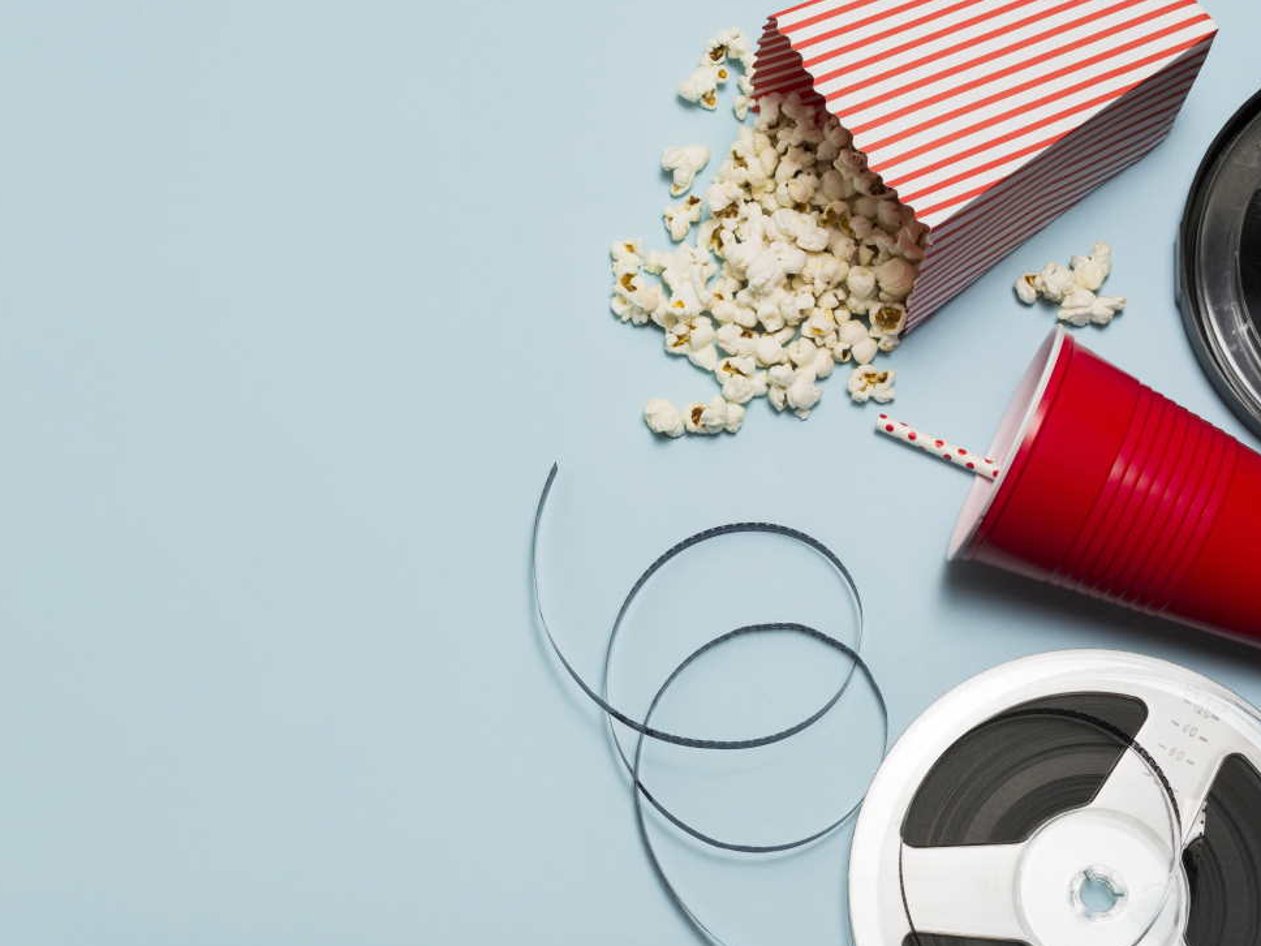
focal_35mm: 63
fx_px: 2280
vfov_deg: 23.4
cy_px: 464
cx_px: 533
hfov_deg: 30.9
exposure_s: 1/125
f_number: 8
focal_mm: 35
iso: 200
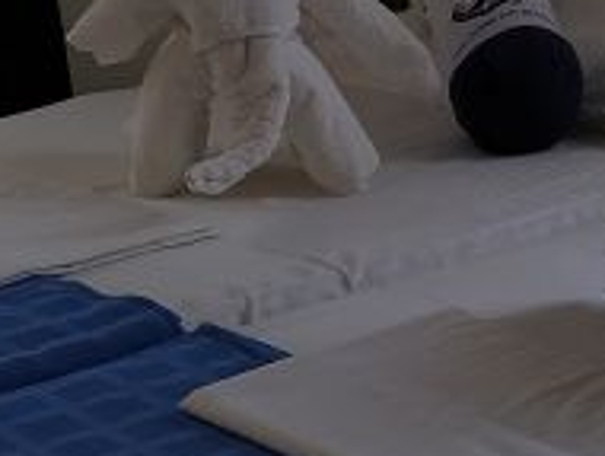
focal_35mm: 121
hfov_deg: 16.2
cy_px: 249
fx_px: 2117
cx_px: 424
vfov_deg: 12.3
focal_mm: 3.94
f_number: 1.9
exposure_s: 1/229
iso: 250
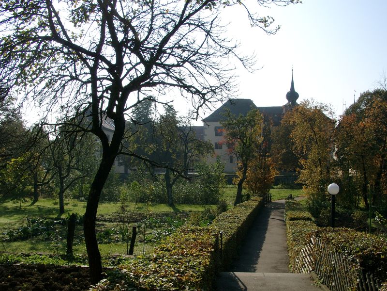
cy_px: 146
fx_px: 380
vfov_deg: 41.8
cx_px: 194
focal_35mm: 34
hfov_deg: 54.0
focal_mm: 7.16
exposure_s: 1/459
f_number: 5.6
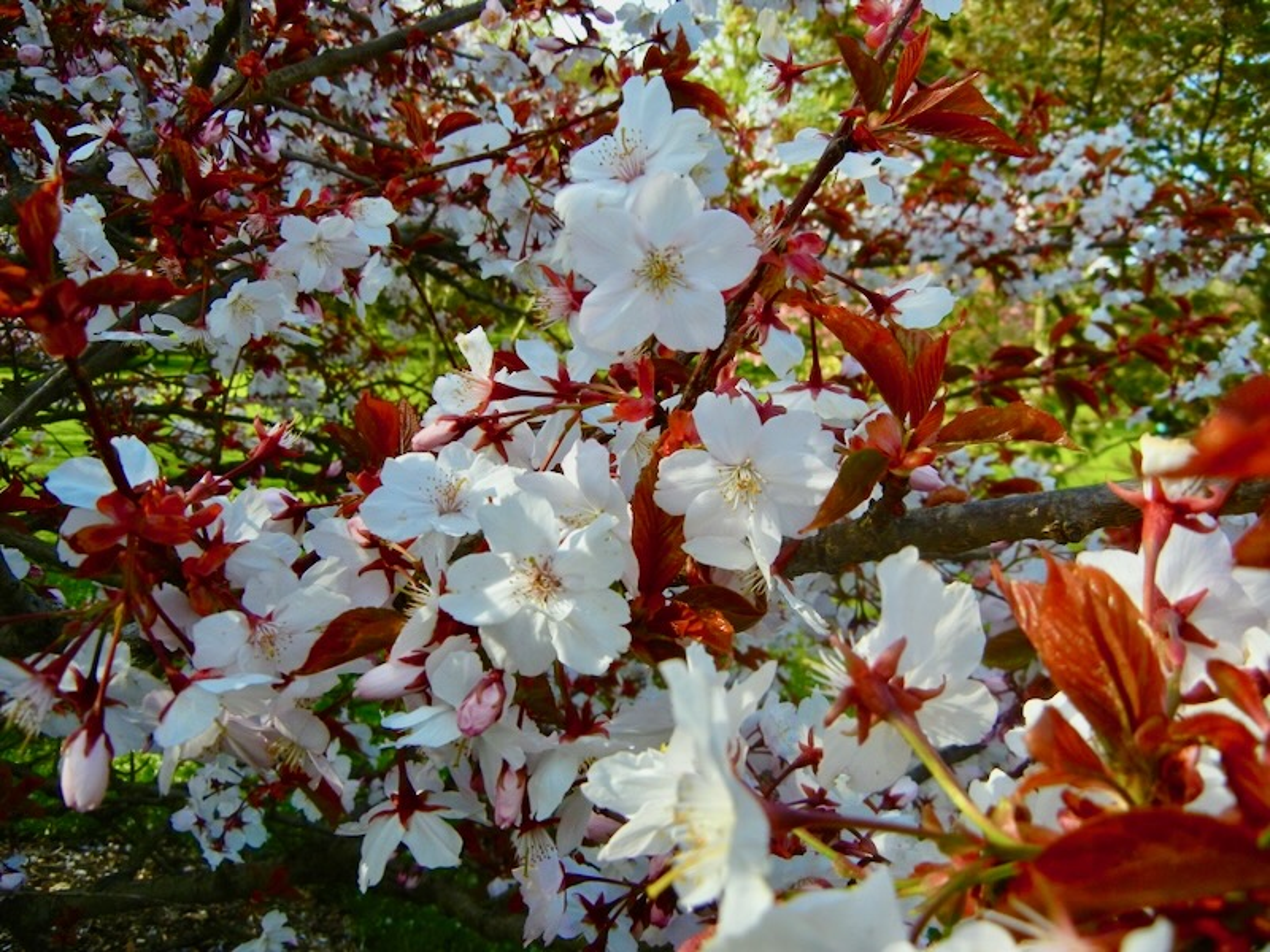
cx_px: 635
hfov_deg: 54.0
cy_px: 476
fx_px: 1247
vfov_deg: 41.8
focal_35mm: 34
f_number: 3.6
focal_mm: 6.2
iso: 160
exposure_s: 1/906
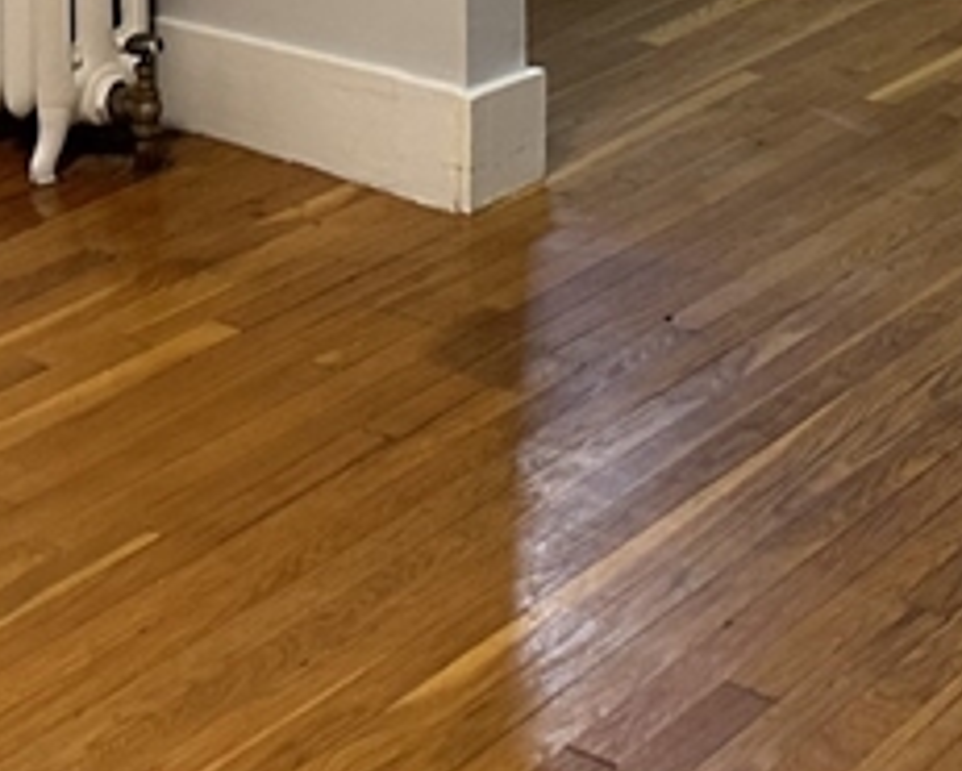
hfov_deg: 18.4
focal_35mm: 104
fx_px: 2962
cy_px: -433
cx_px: 450
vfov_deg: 13.8
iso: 250
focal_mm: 6.86
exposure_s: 1/60
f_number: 1.78
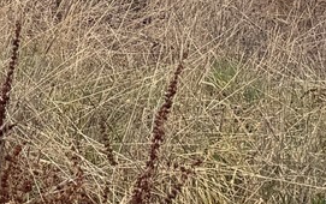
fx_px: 1334
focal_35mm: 150
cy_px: -214
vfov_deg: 8.3
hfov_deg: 11.8
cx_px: -413
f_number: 1.78
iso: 80
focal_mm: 6.76
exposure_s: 1/571
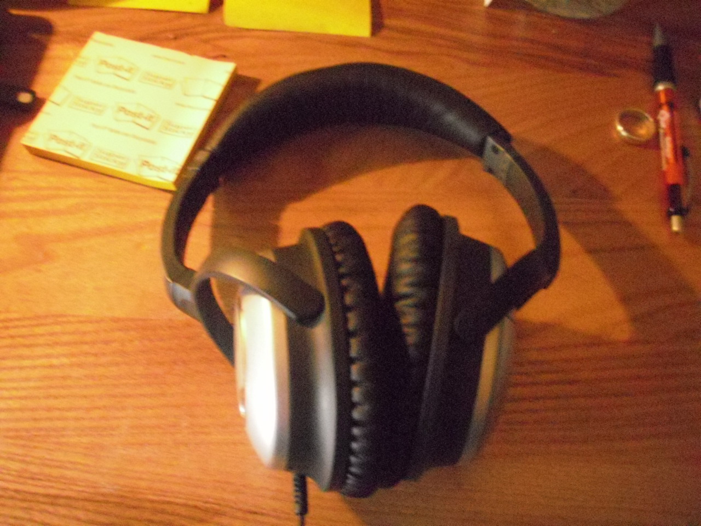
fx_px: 770
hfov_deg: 49.0
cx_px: 350
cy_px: 263
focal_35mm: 38
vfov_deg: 37.7
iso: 1600
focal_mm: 6.7
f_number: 3.5
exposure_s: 1/50
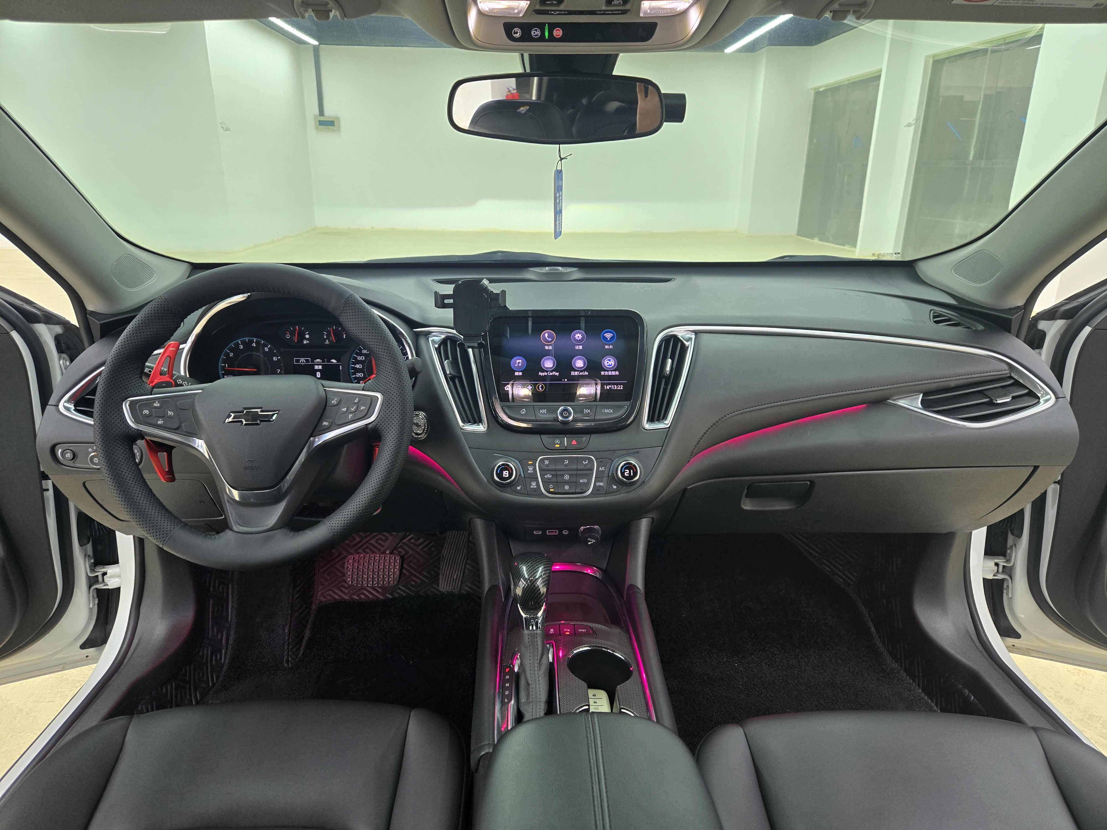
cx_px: 554
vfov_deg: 58.9
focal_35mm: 23
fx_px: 736
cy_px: 415
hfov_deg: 73.9
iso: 160
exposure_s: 1/60
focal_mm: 5.4
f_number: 1.8
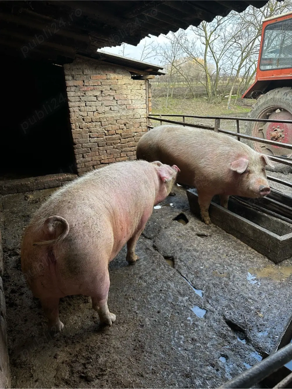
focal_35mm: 24
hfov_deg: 56.8
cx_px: 146
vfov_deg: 71.6
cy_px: 194
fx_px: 270
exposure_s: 1/409
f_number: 1.78
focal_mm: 6.86
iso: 80
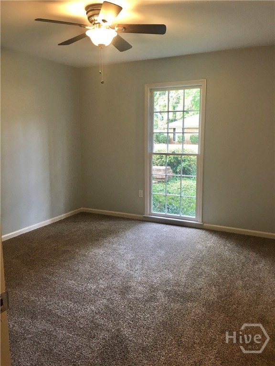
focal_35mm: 29
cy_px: 183
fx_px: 307
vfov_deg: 61.7
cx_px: 138
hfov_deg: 48.2
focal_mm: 4.15
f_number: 2.2
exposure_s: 1/15
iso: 32
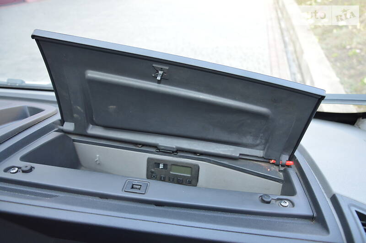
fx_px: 274
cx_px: 183
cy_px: 122
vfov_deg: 47.9
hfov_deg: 67.4
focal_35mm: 27
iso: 400
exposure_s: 1/100
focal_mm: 18
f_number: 4
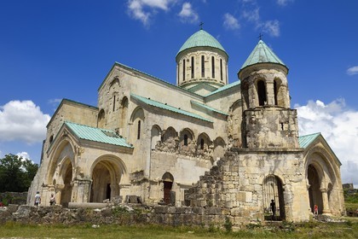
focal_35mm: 32
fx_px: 318
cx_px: 179
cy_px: 120
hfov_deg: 58.7
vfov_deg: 41.1
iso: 200
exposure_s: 1/250
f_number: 14
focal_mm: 32
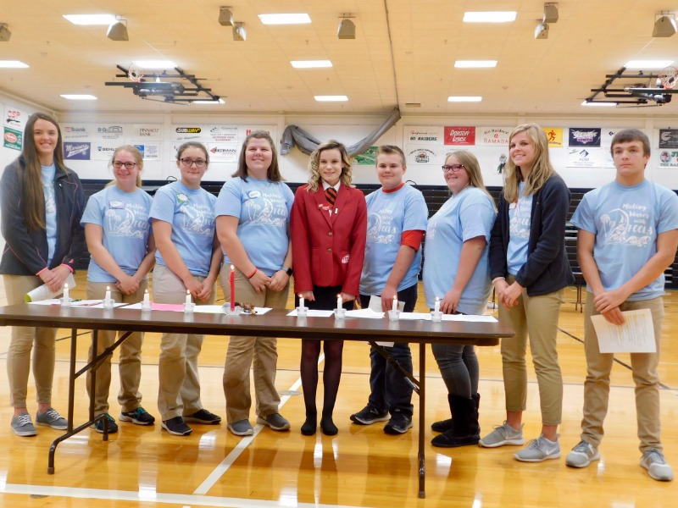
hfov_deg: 51.4
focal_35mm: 36
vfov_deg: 39.7
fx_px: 705
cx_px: 339
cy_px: 254
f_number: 3.5
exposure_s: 1/30
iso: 140
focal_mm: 6.3
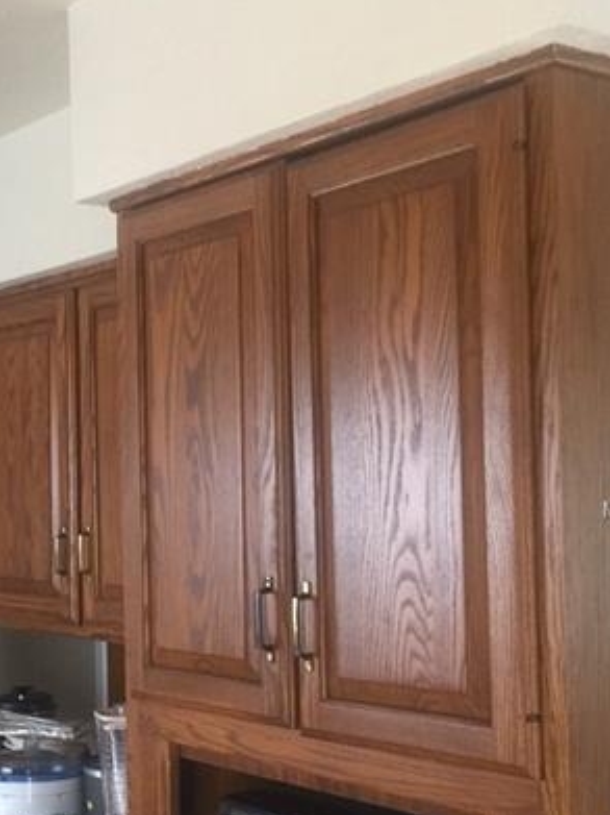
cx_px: 98
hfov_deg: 25.1
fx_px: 1340
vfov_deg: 33.6
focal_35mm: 57
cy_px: 511
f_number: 2.2
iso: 80
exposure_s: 1/15
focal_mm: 4.15
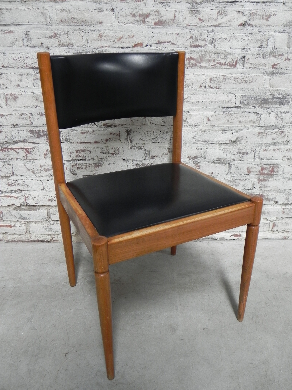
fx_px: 326
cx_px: 146
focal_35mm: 29
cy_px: 195
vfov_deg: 61.7
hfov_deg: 48.2
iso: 219
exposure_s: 1/30
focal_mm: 5.2
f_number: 2.8
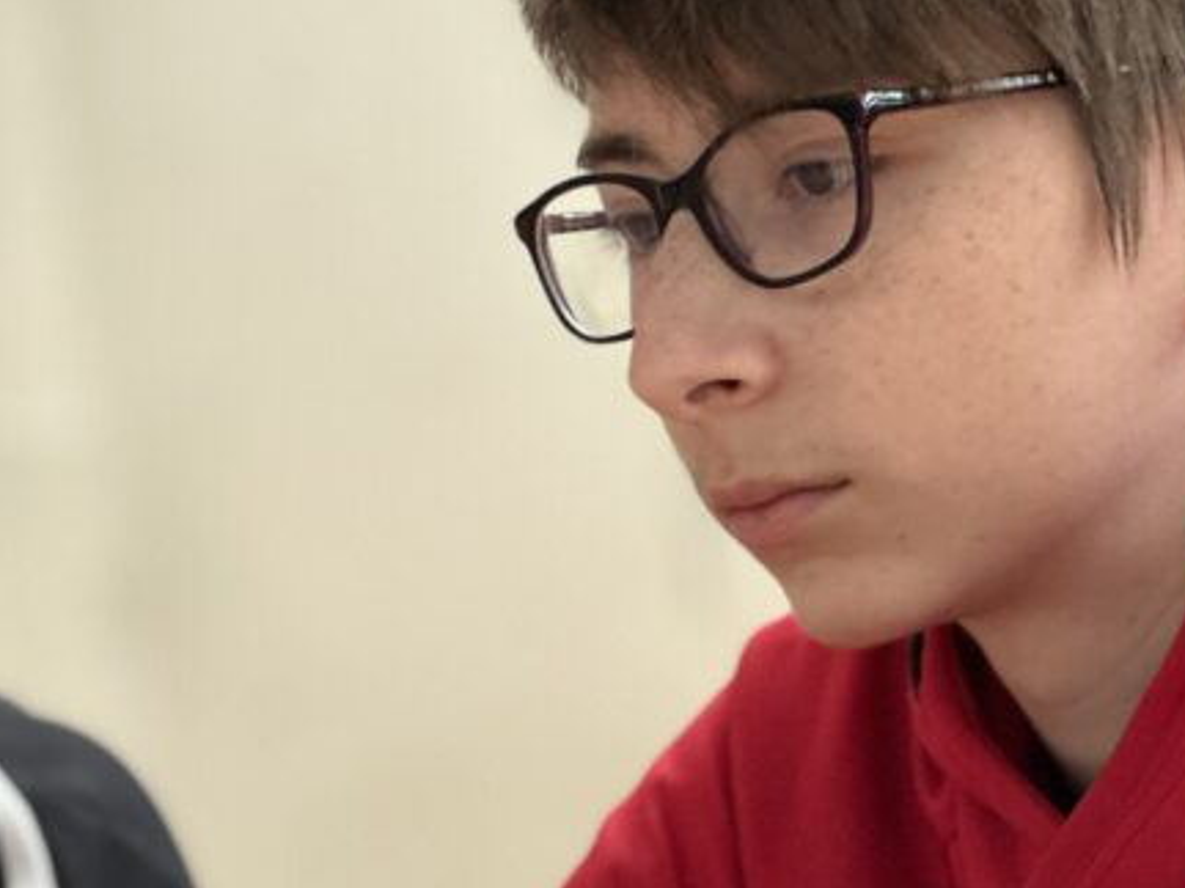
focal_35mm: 183
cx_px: 302
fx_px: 6263
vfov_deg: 8.1
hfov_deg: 10.8
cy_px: 781
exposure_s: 1/33
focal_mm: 9
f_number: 2.8
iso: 160
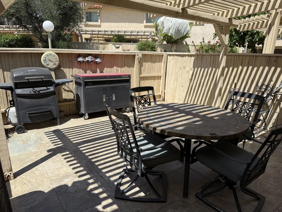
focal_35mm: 24
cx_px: 141
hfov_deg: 71.6
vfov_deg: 56.8
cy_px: 106
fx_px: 196
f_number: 1.78
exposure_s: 1/4975
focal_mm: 6.76
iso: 80
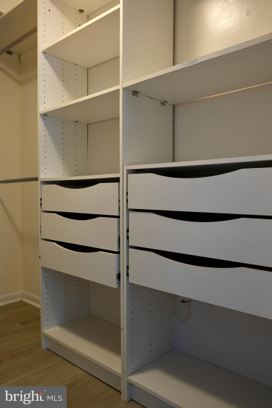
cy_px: 204
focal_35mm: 27
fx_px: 306
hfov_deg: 47.9
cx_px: 136
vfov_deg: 67.4
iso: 400
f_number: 3.6
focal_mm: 18
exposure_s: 1/30
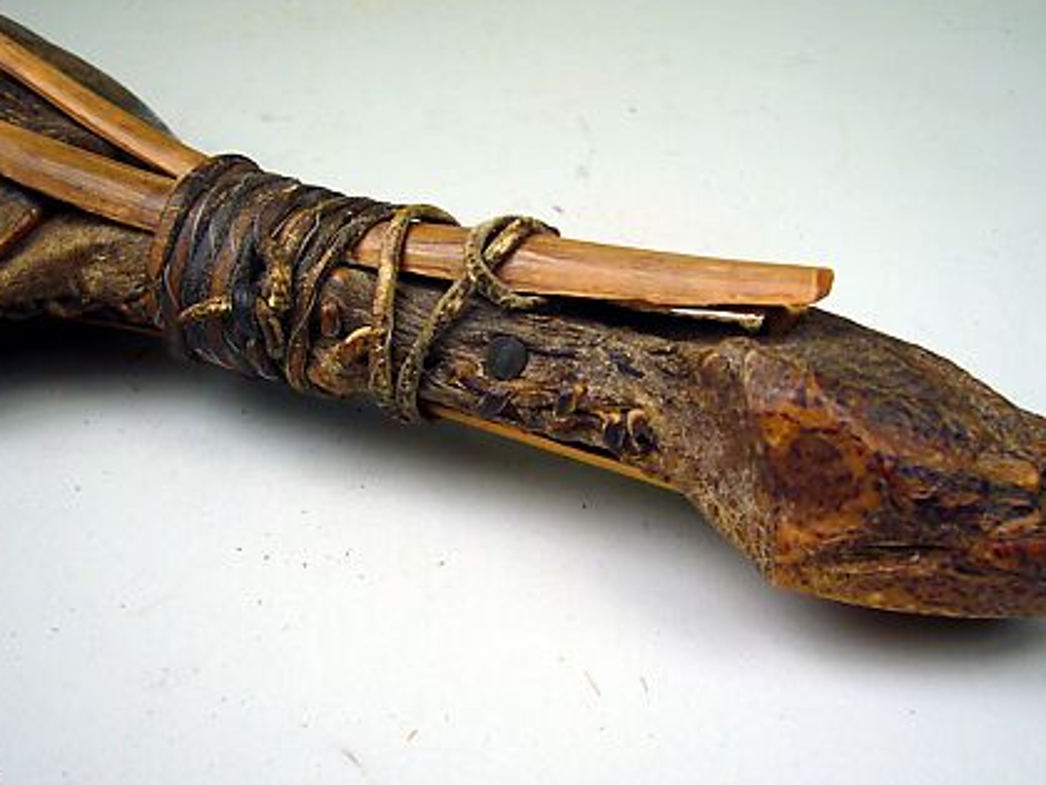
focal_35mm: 40
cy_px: 371
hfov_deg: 46.8
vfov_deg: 35.9
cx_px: 511
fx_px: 1209
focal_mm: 4.6
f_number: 2.8
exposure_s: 1/50
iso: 80
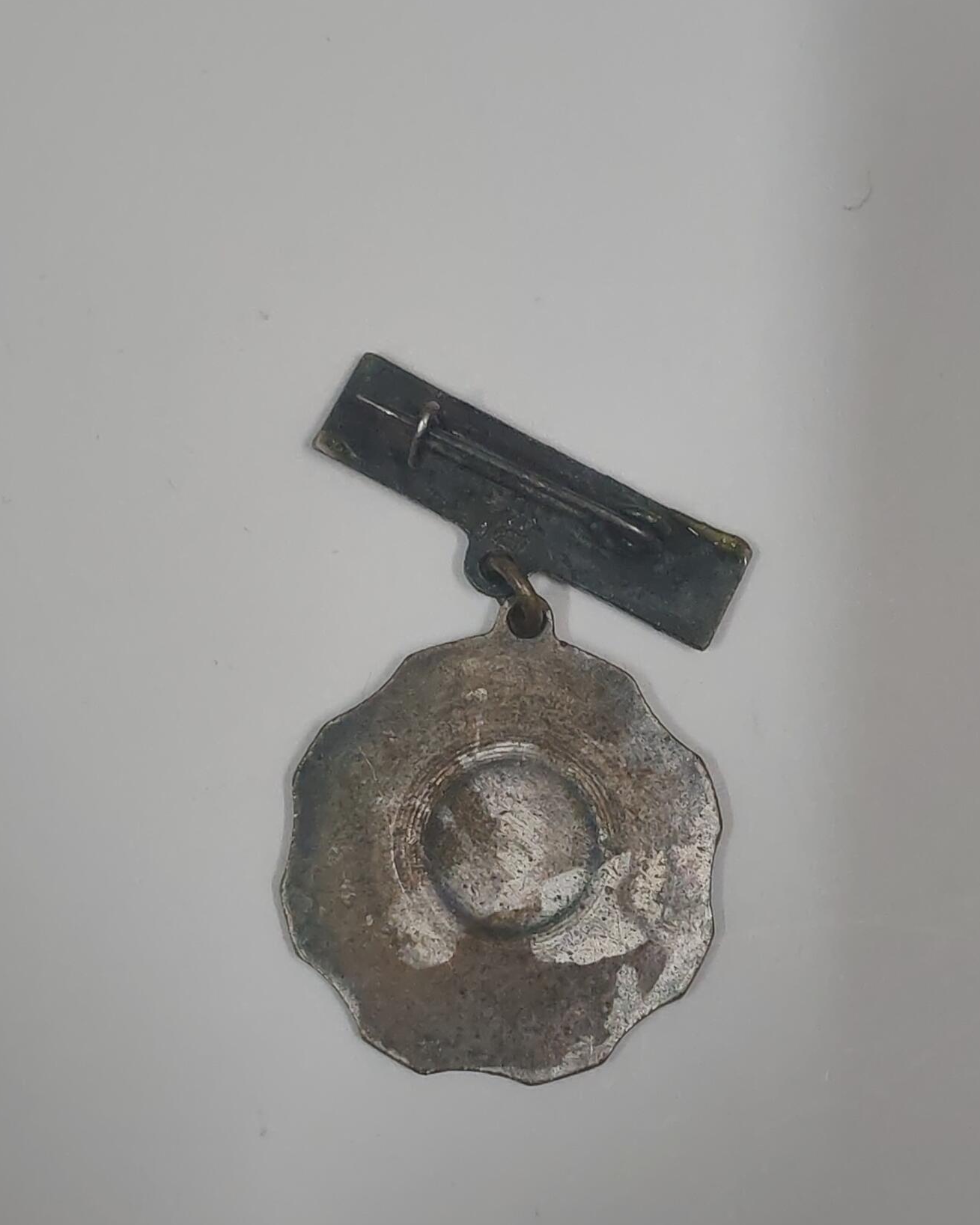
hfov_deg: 21.0
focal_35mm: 73
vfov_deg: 26.1
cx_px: 502
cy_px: 657
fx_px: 2647
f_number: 1.95
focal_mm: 5.52
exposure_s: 1/50
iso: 640
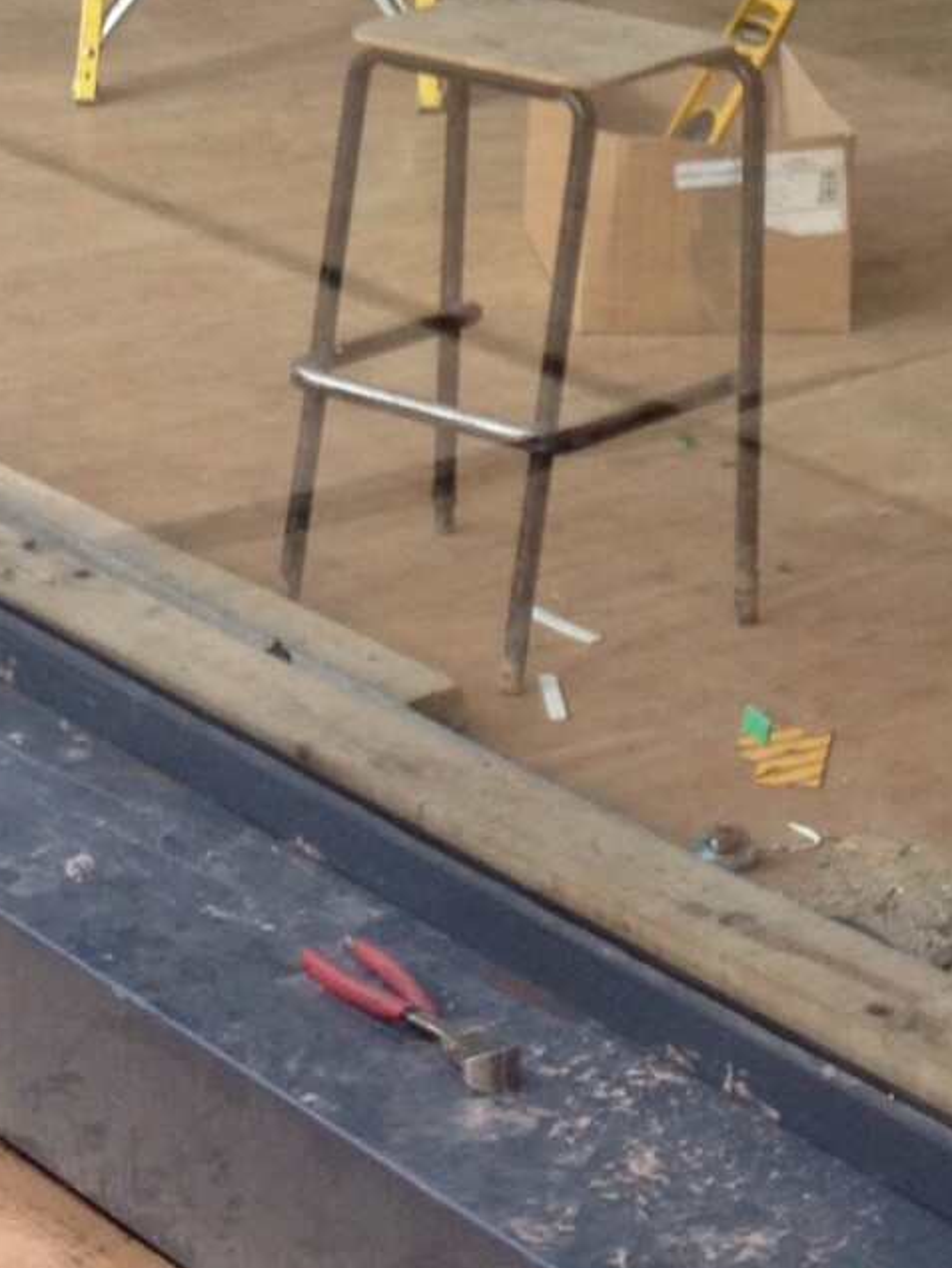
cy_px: -329
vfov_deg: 13.5
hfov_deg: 10.5
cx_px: 96
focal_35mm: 141
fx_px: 5165
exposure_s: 1/230
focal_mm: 4.28
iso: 50
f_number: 2.4
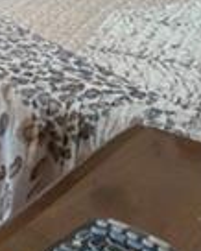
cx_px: -459
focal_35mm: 106
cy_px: -275
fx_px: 787
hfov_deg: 9.7
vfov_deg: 14.5
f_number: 9
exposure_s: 1/4
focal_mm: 10
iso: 800
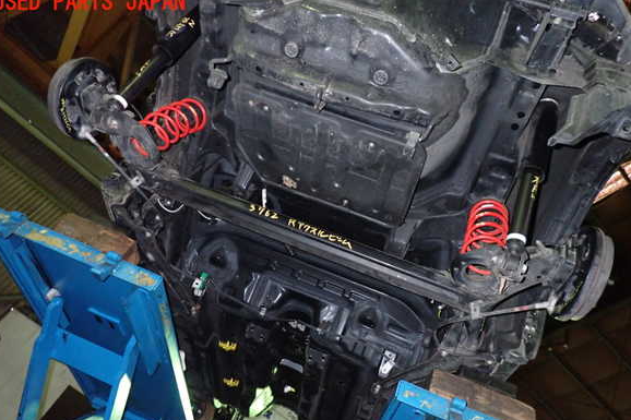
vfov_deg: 47.8
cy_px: 235
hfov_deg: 67.4
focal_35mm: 27
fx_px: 473
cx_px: 314
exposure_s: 1/30
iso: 1000
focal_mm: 4.5
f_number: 5.6
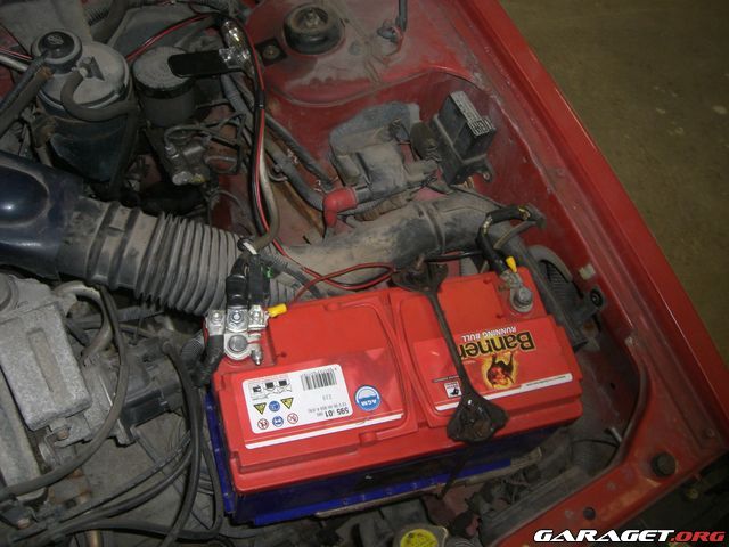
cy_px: 274
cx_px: 364
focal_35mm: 38
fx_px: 800
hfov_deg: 49.0
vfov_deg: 37.7
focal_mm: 6.2
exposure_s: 1/60
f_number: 2.7
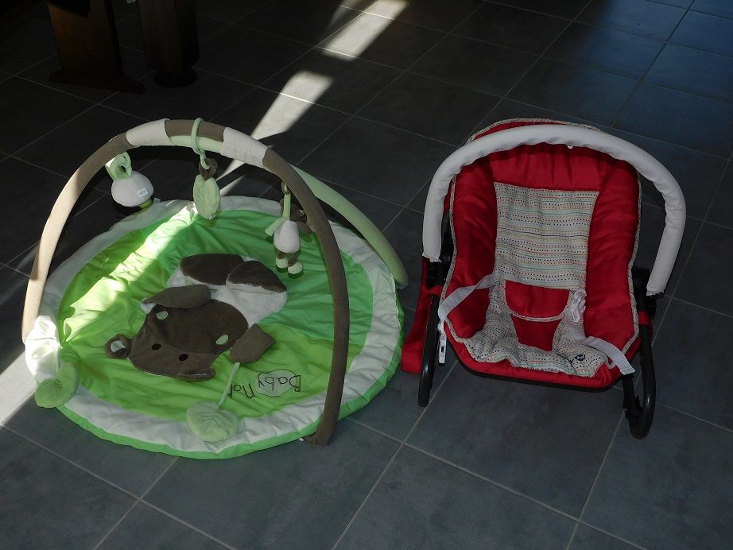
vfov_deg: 36.0
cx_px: 366
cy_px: 275
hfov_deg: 46.8
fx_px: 847
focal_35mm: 40
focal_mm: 7.2
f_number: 3.8
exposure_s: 1/400
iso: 125
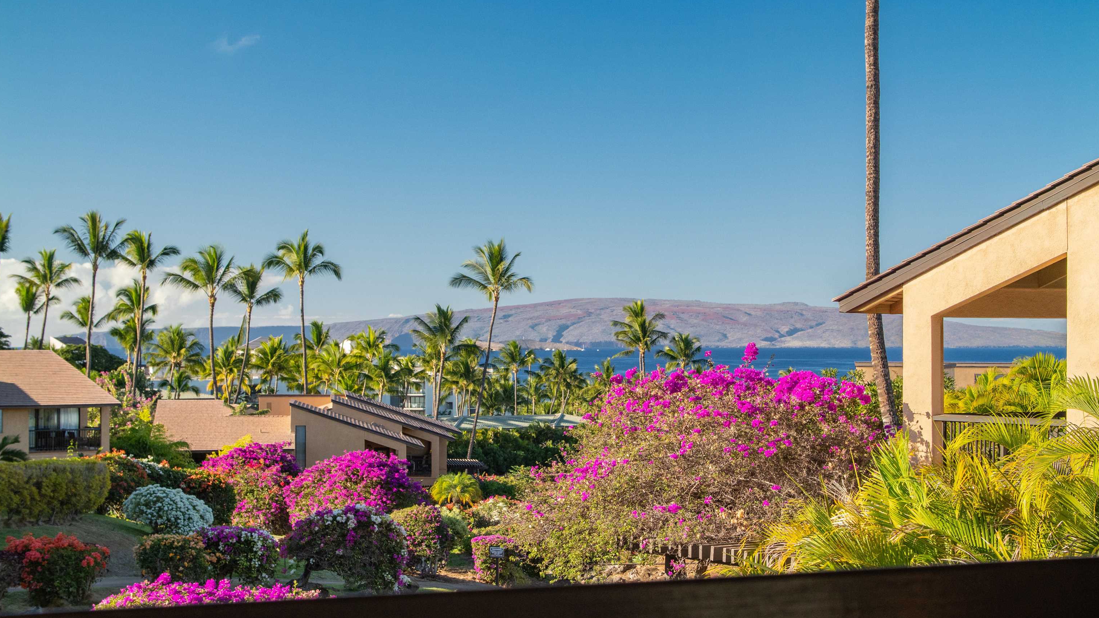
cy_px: 367
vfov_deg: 15.7
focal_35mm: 77
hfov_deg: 27.5
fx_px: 2244
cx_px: 551
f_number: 5.6
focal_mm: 35
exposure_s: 1/320
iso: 400
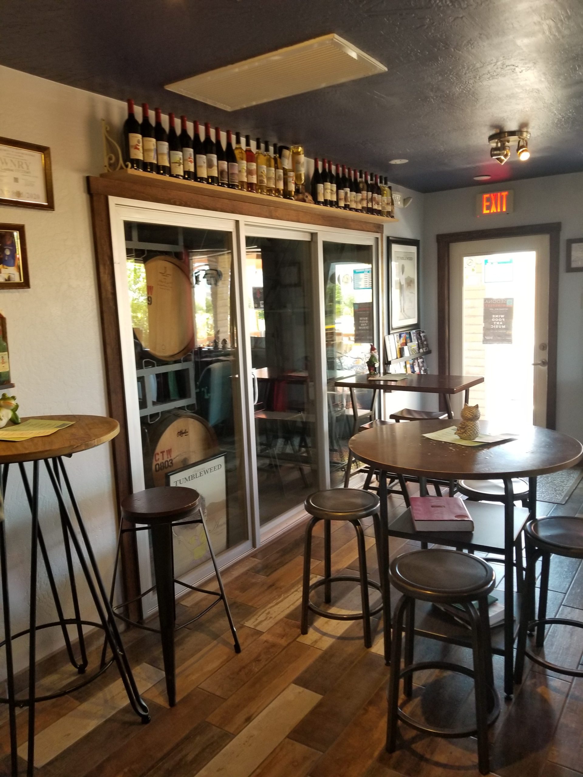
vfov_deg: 67.3
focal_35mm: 26
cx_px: 292
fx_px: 584
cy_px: 388
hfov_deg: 53.1
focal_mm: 4.3
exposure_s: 1/40
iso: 160
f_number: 1.7
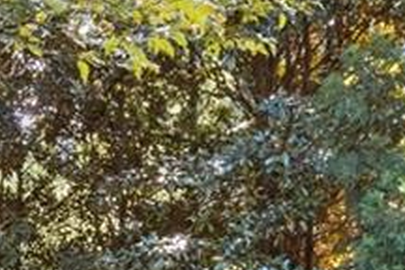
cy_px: 274
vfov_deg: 18.7
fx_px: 799
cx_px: -17
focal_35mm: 71
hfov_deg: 26.6
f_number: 16
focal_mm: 10
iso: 200
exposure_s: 1/1.67
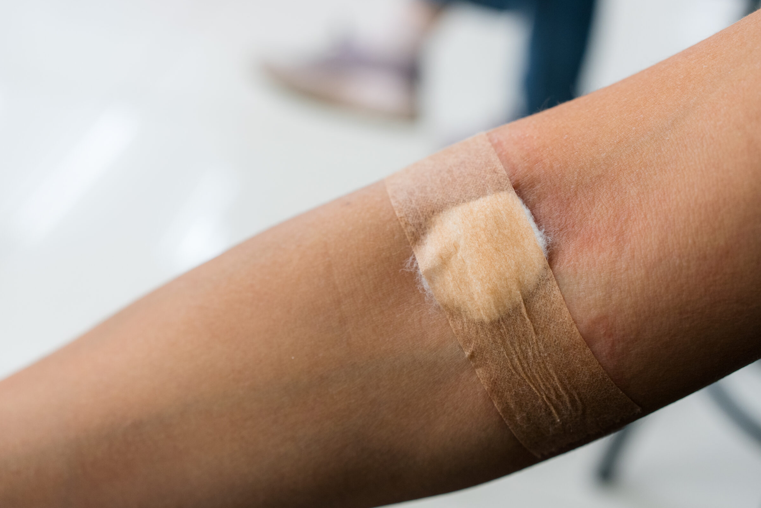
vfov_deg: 31.2
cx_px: 377
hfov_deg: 45.4
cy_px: 238
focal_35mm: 43
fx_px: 910
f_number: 4.5
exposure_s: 1/40
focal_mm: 40
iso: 640
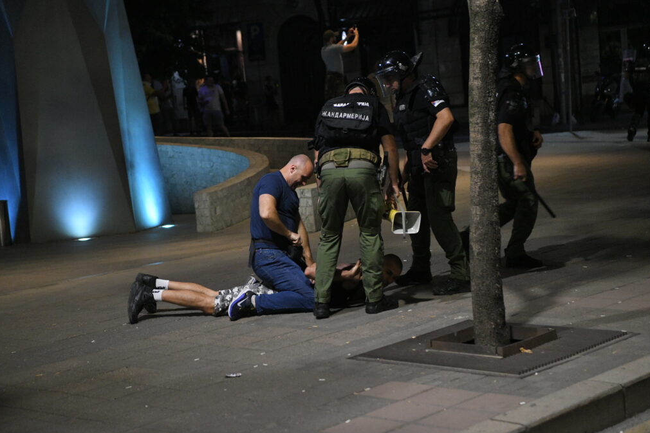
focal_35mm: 71
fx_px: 1282
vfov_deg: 19.2
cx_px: 324
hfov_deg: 28.5
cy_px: 215
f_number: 3.5
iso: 6400
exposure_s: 1/160
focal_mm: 70
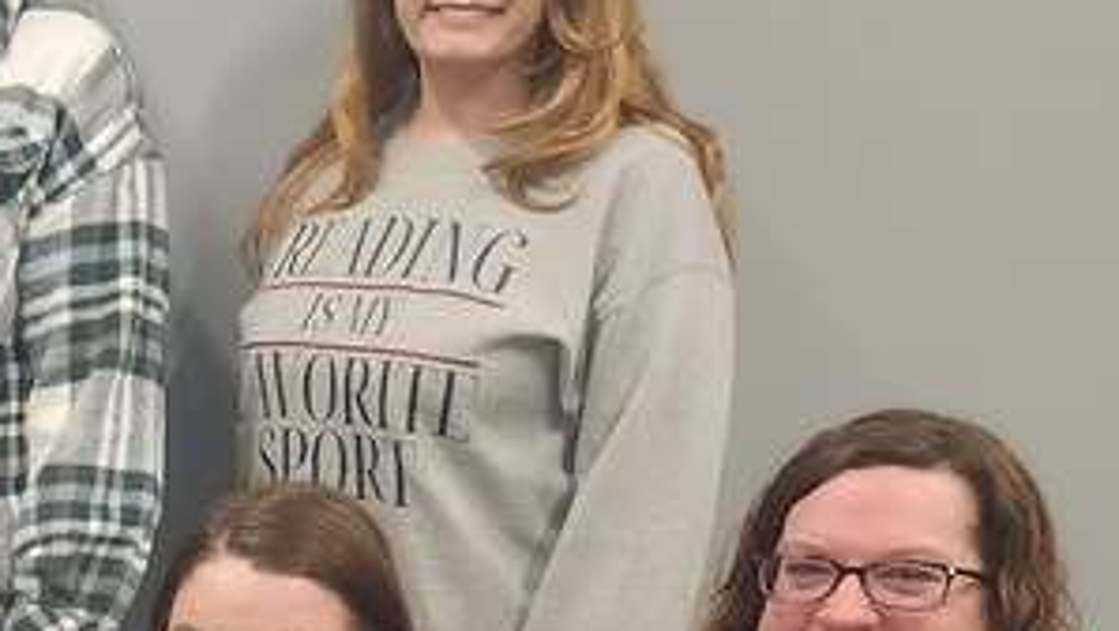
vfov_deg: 13.5
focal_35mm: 86
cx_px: -462
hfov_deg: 21.5
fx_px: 2553
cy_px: 860
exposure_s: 1/40
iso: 125
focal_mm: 5.4
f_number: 1.8
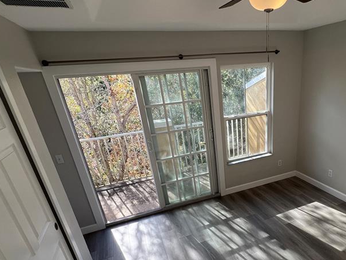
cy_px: 179
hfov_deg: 74.1
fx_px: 220
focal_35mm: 22
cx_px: 229
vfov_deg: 59.3
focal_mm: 1.57
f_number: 1.8
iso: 32
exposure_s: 1/246
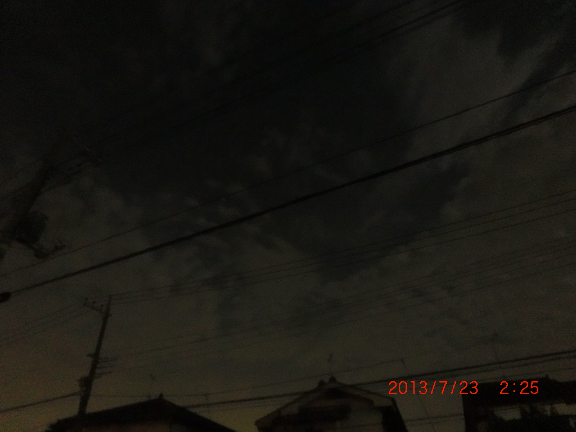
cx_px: 288
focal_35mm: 24
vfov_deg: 56.8
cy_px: 216
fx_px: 399
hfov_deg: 71.6
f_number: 3
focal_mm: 4.24
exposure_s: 1/8
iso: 3200
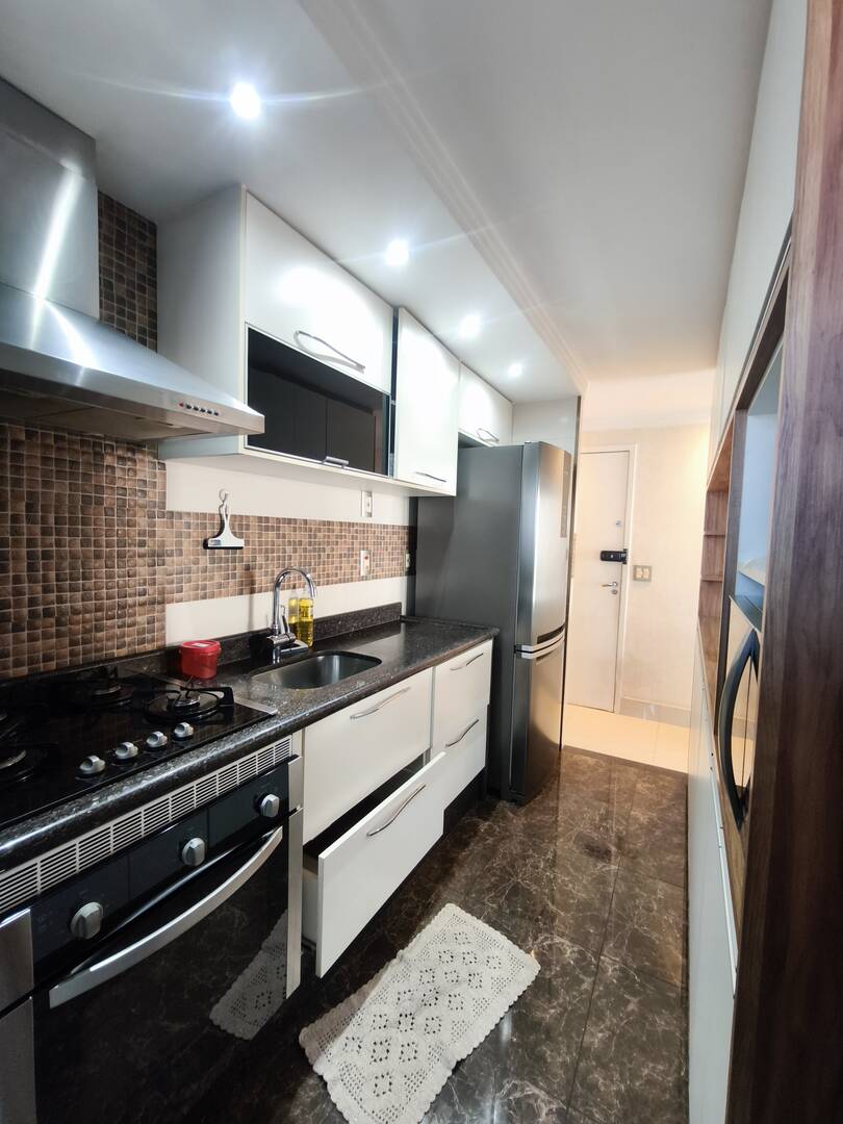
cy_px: 562
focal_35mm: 15
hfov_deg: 81.7
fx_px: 487
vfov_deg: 98.2
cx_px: 422
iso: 250
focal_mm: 1.91
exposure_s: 1/30
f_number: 2.2
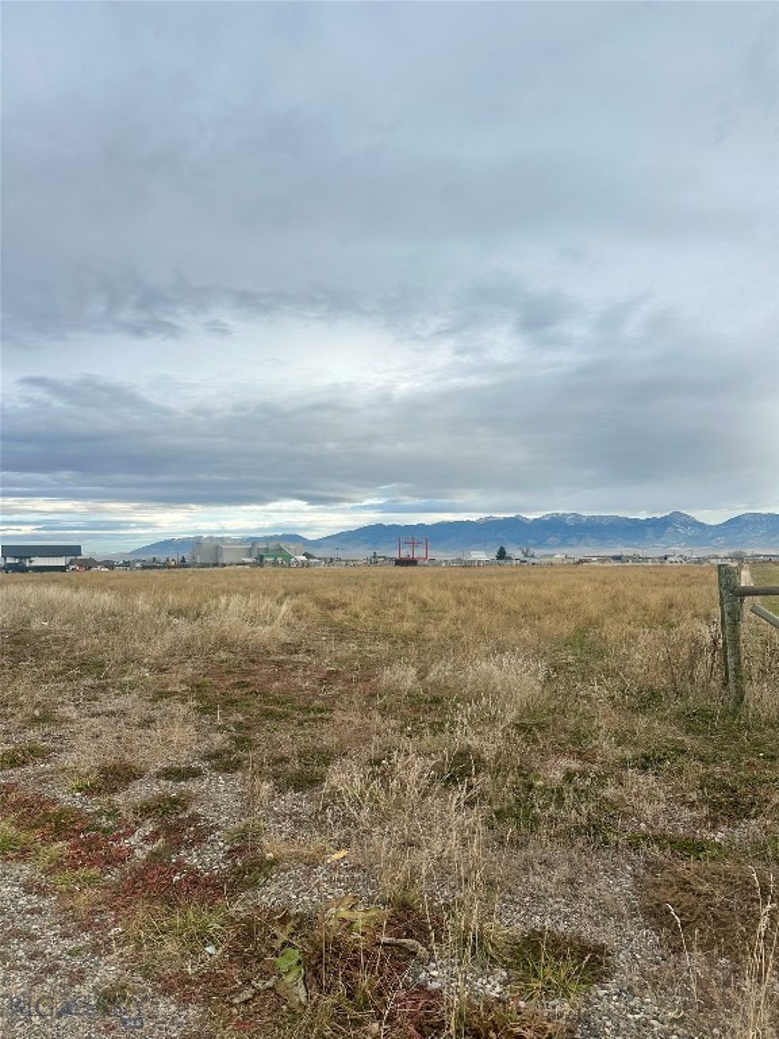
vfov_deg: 71.6
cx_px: 390
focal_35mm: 24
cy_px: 520
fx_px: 720
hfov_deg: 56.8
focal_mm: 6.86
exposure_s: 1/1916
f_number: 1.78
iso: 80
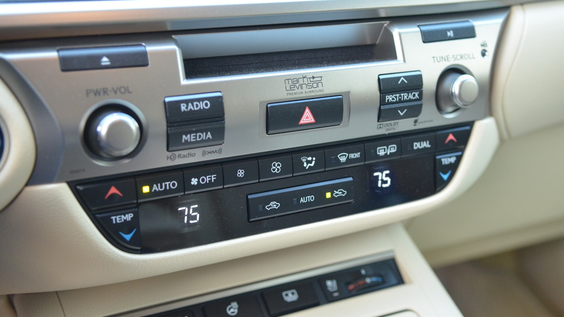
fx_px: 718
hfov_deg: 42.9
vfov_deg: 24.9
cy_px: 128
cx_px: 286
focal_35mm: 48
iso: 1600
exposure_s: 1/50
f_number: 2.8
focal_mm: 30
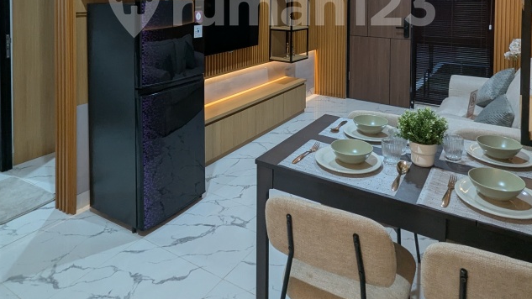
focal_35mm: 27
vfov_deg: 38.4
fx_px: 381
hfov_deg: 69.9
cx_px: 273
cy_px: 5
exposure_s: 1/33.3
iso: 153
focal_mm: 2.35
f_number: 2.2
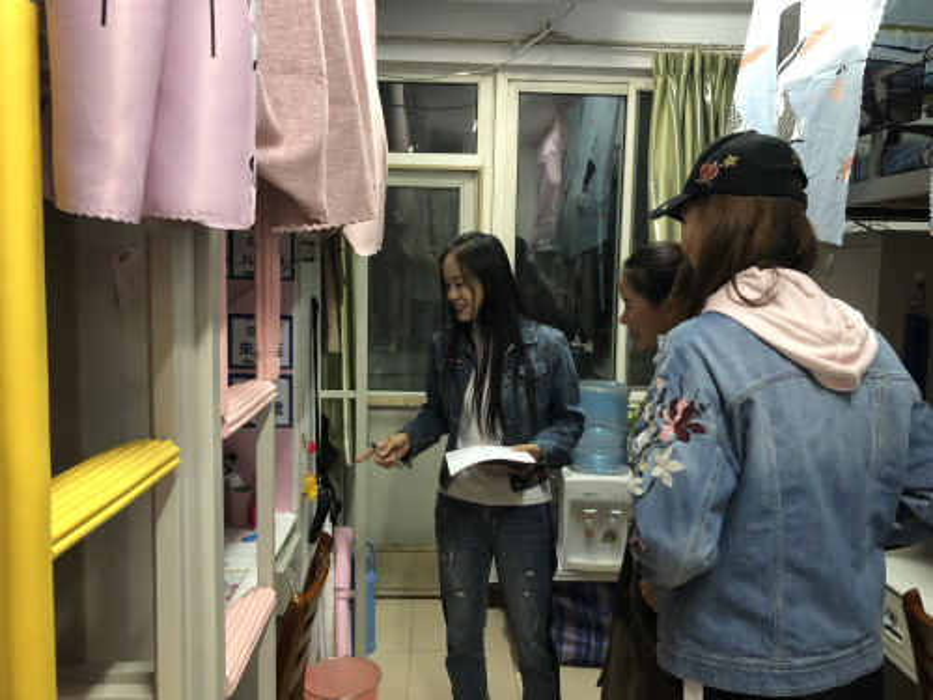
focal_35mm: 28
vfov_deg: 49.7
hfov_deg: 63.4
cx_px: 466
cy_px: 350
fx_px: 755
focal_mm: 3.99
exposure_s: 1/8
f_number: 1.8
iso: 100
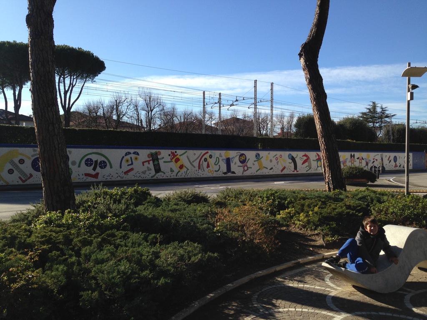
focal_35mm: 33
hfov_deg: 55.4
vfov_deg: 42.9
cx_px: 214
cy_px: 160
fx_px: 407
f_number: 2.4
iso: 50
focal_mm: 4.12
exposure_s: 1/1355
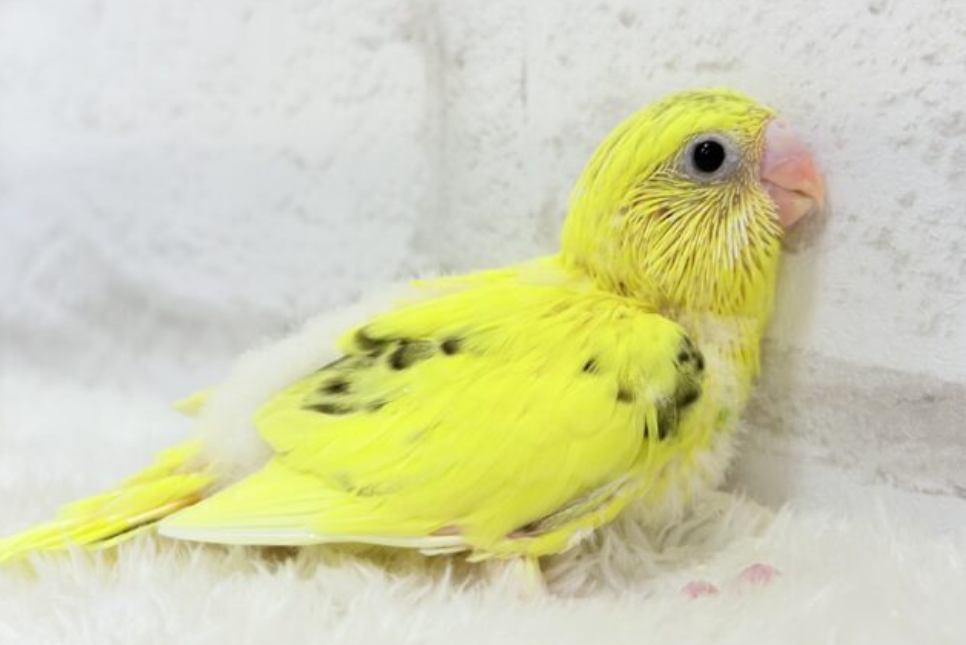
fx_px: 1476
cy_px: 324
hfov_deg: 36.2
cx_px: 478
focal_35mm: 55
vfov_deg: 24.6
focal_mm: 5.96
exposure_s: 1/50
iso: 32
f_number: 1.6
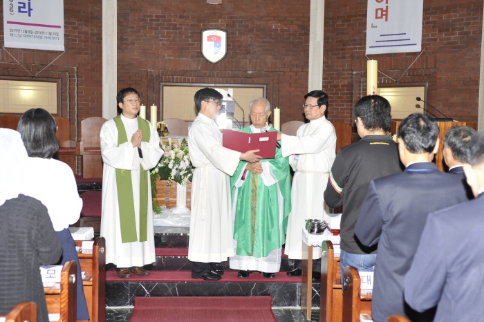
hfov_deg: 41.1
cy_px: 161
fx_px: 645
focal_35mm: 48
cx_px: 242
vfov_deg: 28.0
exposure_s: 1/60
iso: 200
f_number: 4.5
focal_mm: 48
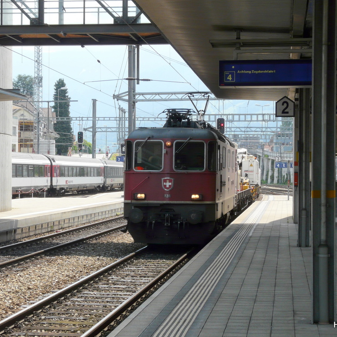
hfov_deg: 19.5
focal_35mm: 89
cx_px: 133
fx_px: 980
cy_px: 169
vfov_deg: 19.5
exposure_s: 1/250
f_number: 5.6
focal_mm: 12.3
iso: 100
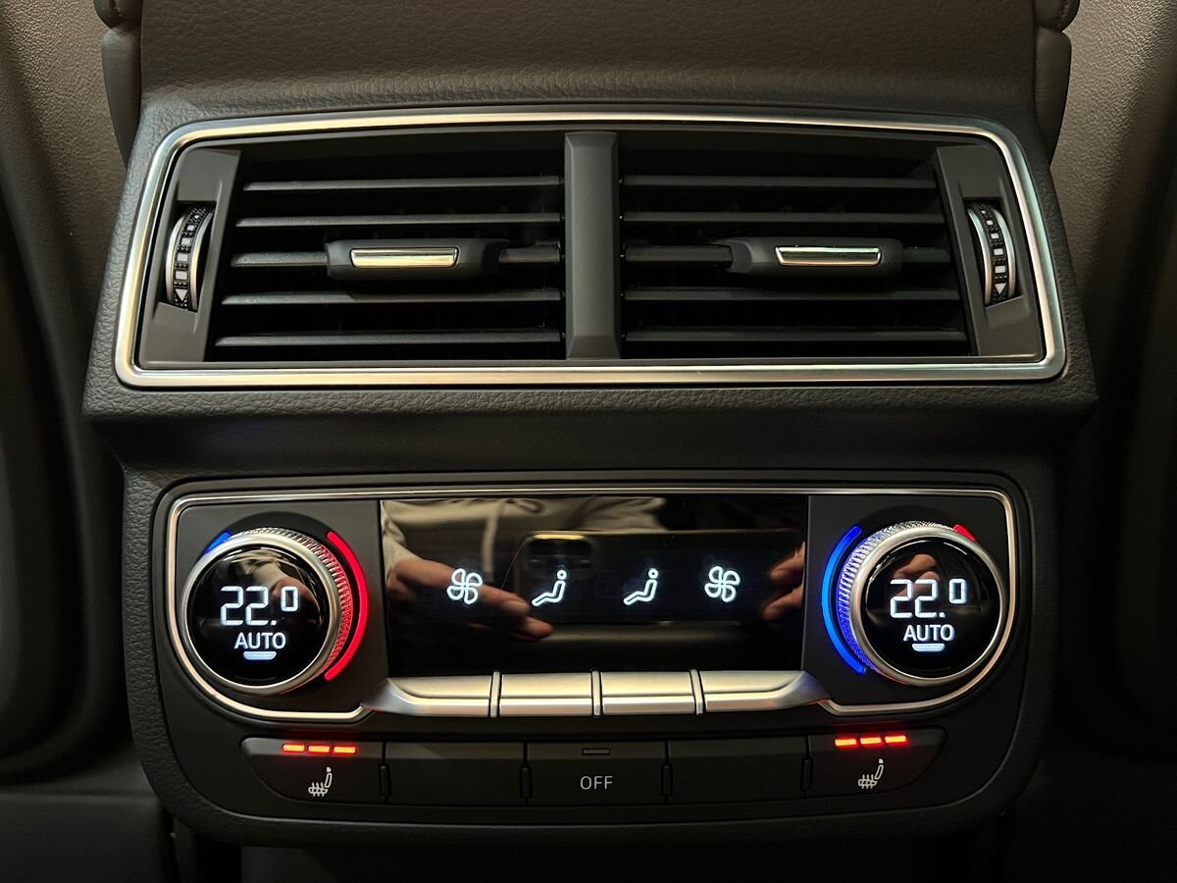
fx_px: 884
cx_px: 588
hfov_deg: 67.3
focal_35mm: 26
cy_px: 442
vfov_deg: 53.1
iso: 640
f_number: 1.5
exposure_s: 1/31
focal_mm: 5.7
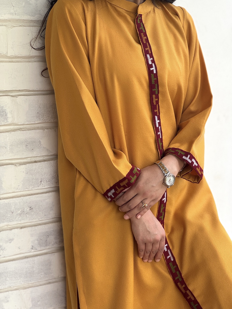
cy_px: 154
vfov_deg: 25.3
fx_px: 688
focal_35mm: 77
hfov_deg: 19.1
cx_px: 116
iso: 25
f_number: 2.8
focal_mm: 9
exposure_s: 1/99
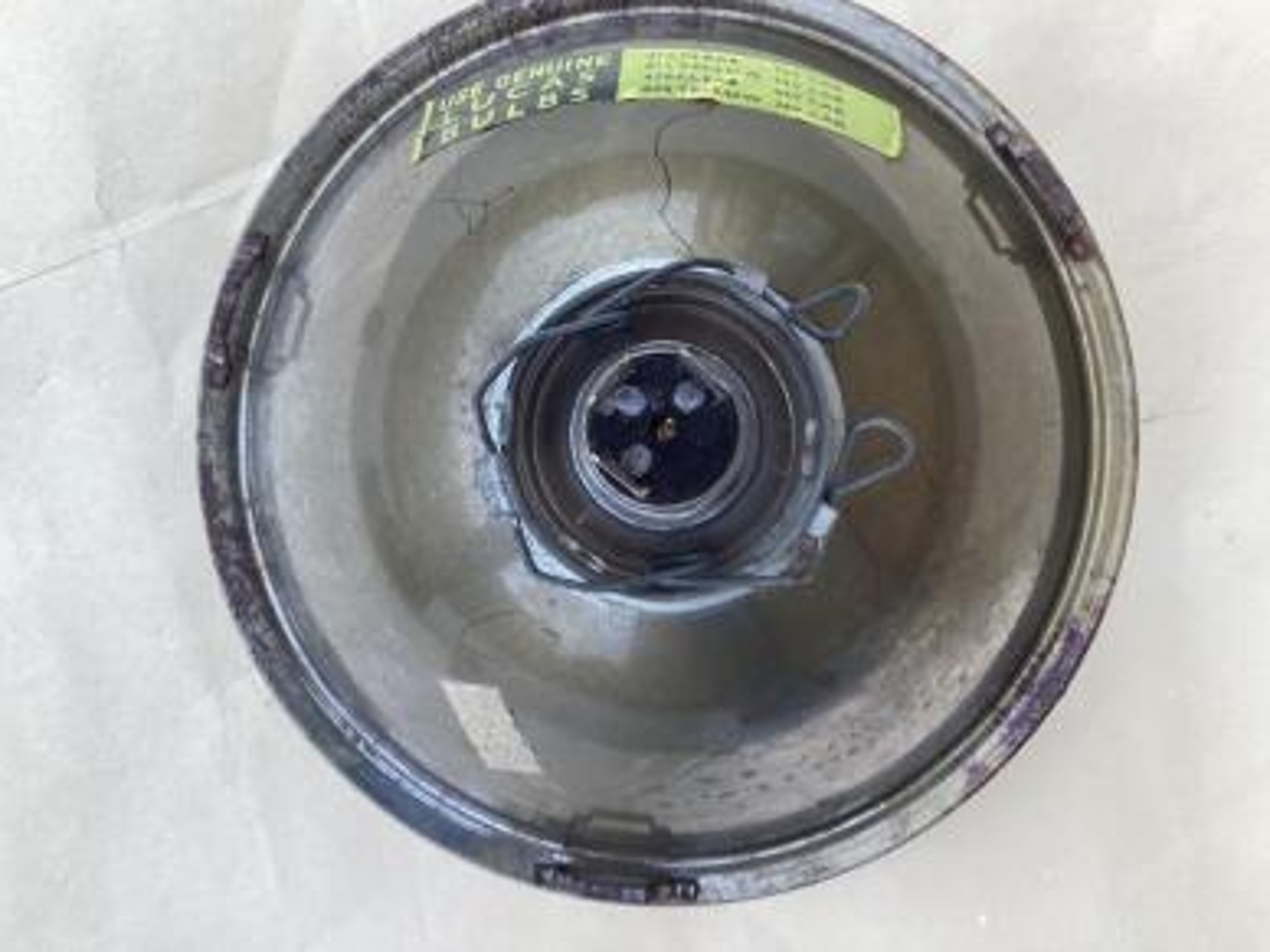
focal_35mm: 32
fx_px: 1174
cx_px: 645
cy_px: 465
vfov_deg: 44.2
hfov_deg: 56.8
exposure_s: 1/120
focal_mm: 3.3
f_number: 2.4
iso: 25
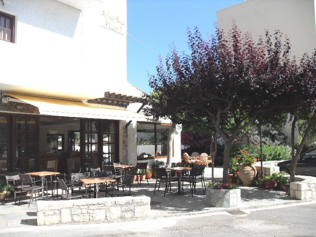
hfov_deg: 52.6
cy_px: 118
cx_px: 158
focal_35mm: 35
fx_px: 320
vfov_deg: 40.7
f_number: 7
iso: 80
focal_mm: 6.3
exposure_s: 1/180
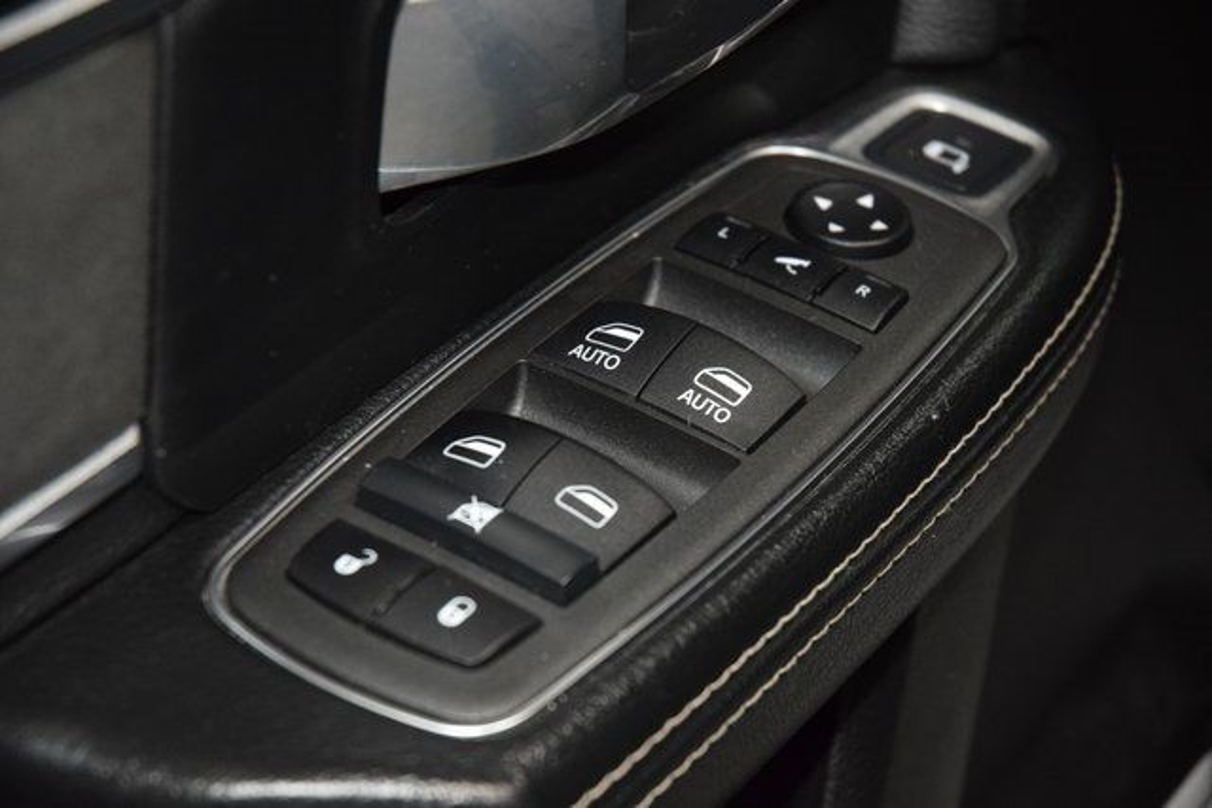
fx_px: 3536
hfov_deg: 19.5
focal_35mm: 105
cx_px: 606
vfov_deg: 13.0
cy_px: 404
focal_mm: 70
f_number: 4.5
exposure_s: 1/125
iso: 2500
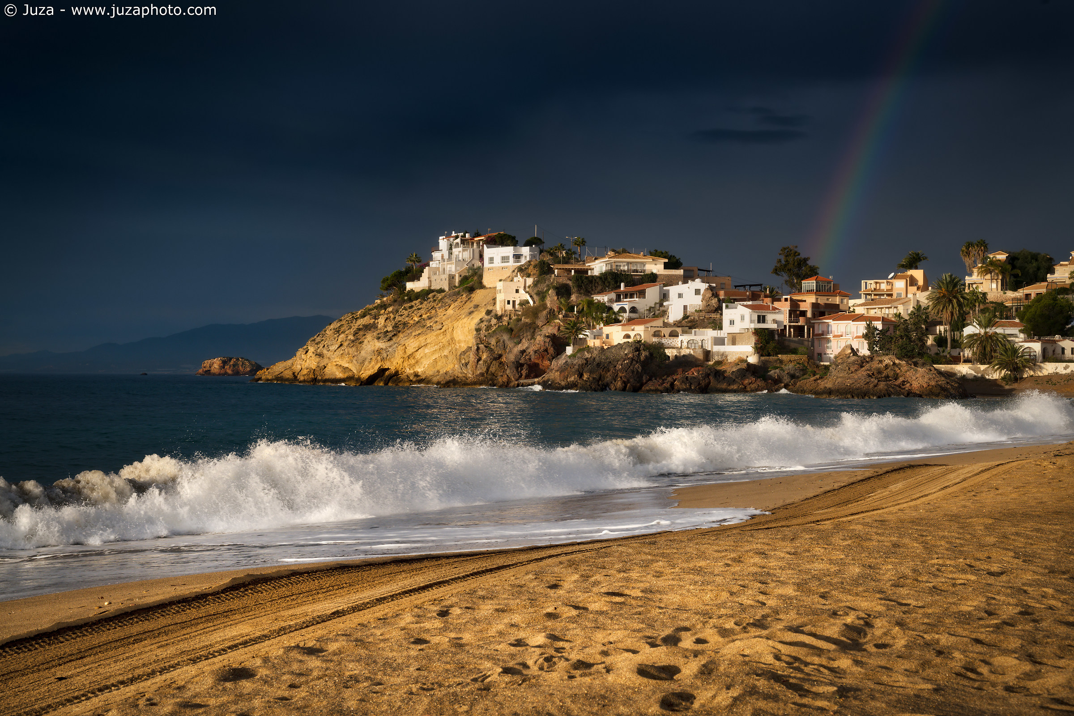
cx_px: 537
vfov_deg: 25.5
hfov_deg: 37.5
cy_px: 358
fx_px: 1581
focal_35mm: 53
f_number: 11
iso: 100
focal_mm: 53
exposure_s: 1/160
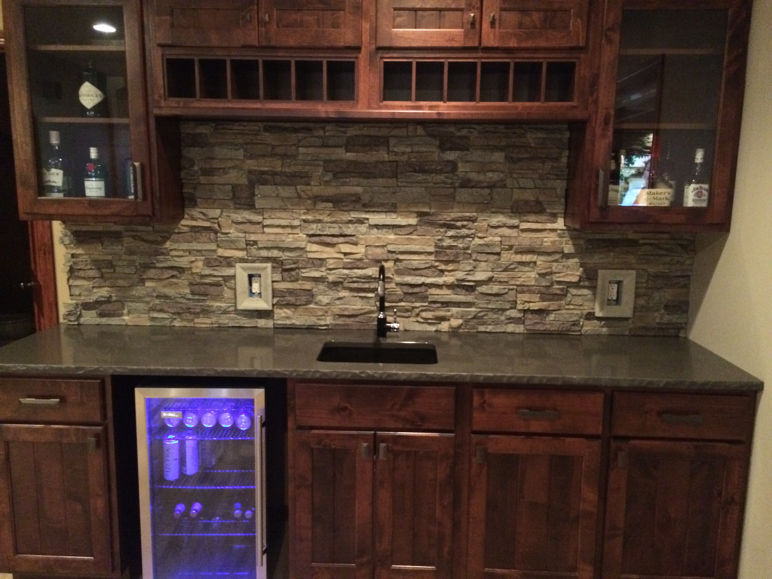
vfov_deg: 48.2
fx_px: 647
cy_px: 290
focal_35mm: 29
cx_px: 386
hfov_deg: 61.7
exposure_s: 1/15
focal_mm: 4.15
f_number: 2.2
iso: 500
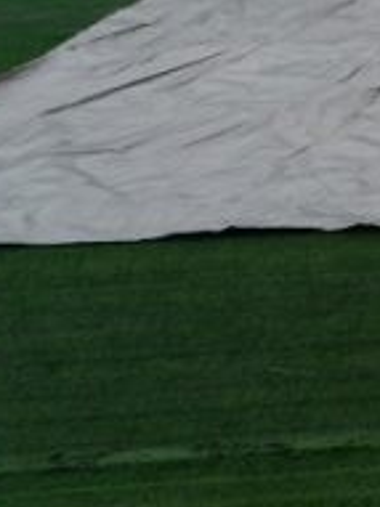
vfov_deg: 14.3
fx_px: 1817
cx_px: 1326
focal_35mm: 124
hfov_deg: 8.6
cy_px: -370
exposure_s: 1/80
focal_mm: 16
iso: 100
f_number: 5.6
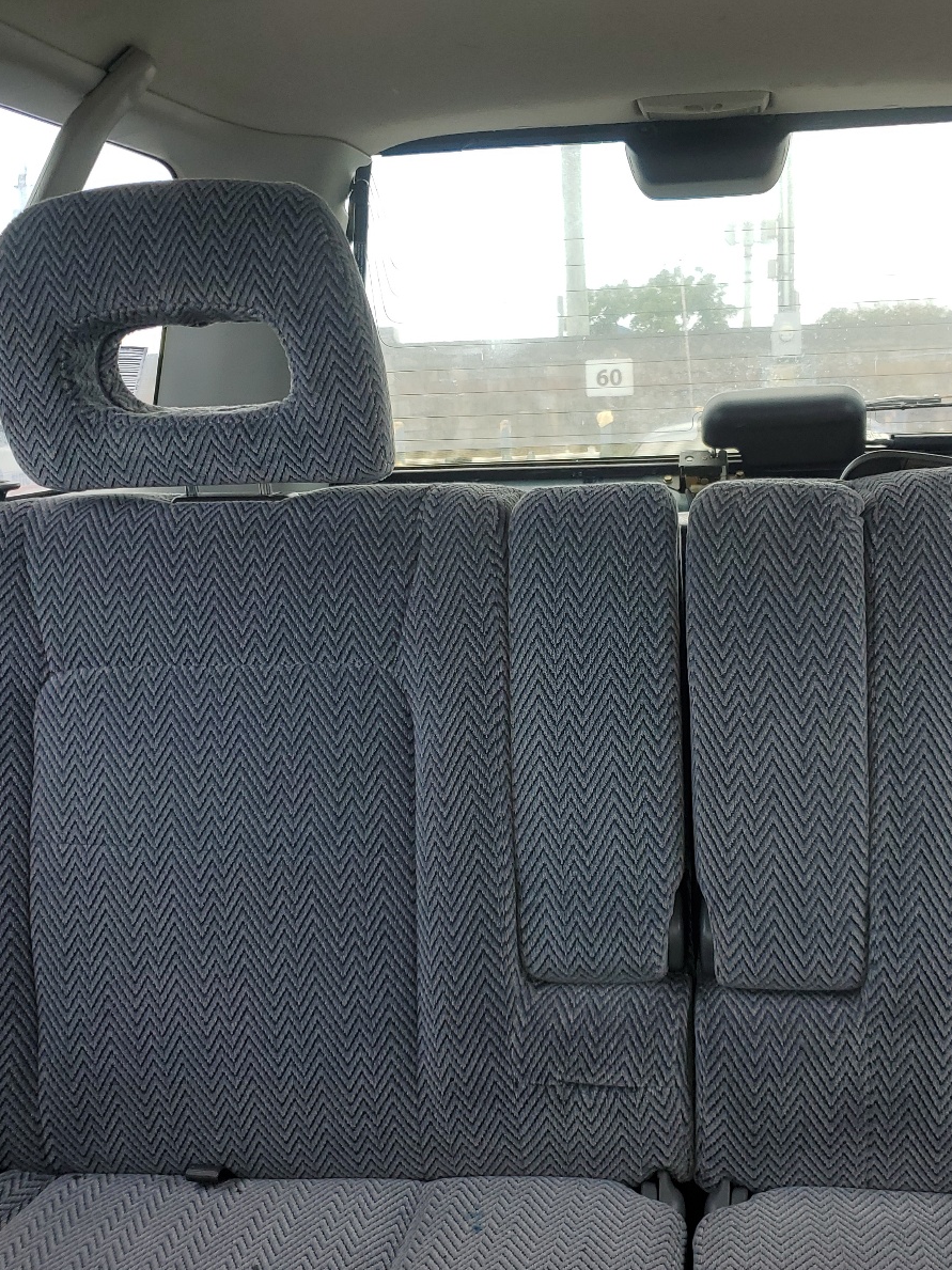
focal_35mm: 35
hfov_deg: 40.5
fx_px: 1284
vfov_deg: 52.6
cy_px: 638
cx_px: 575
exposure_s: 1/435
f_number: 1.5
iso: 50
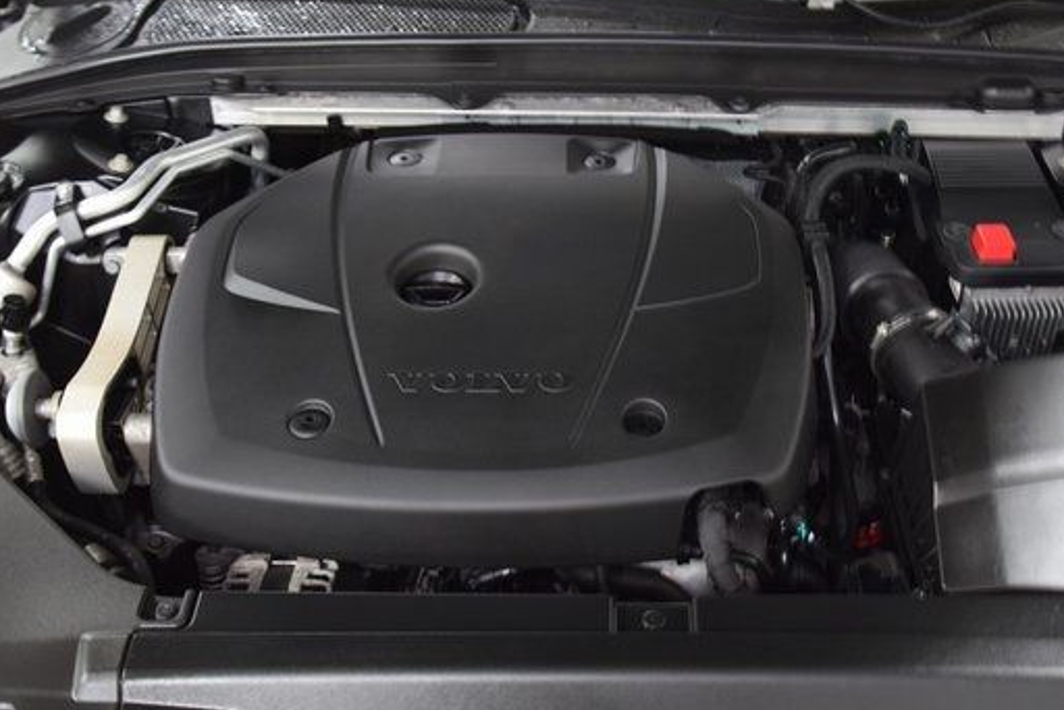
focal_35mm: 45
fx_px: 1331
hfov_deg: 43.4
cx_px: 630
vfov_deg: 29.8
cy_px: 427
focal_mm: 24
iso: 1600
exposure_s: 1/15
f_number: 5
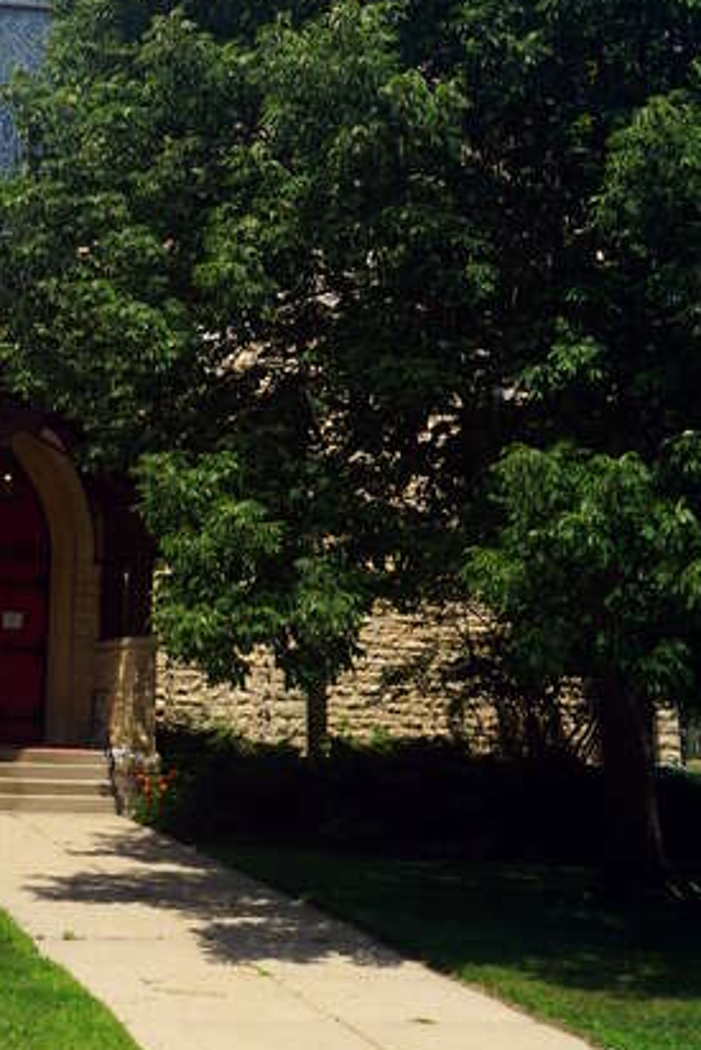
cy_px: 84
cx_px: 60
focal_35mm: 67
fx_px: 1954
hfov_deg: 19.9
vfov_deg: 28.8
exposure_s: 1/160
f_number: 11
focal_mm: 23
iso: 100
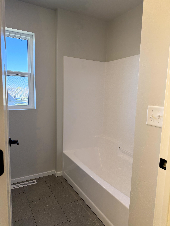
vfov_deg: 71.6
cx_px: 85
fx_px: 157
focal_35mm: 24
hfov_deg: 56.8
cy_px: 113
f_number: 1.78
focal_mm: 6.76
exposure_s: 1/213
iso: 125
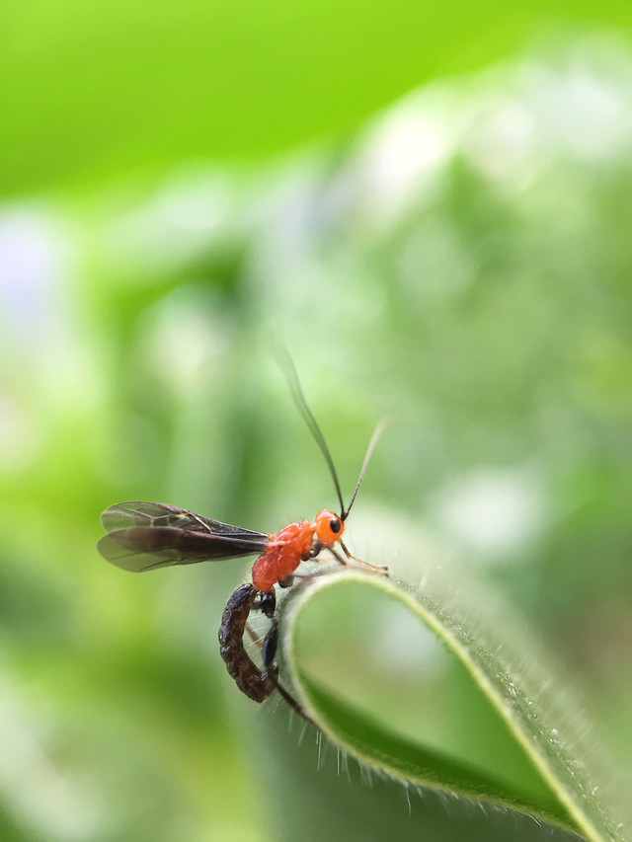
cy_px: 421
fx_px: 706
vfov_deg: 61.7
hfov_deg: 48.2
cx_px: 316
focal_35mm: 29
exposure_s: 1/33
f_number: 2.2
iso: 32
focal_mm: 4.15
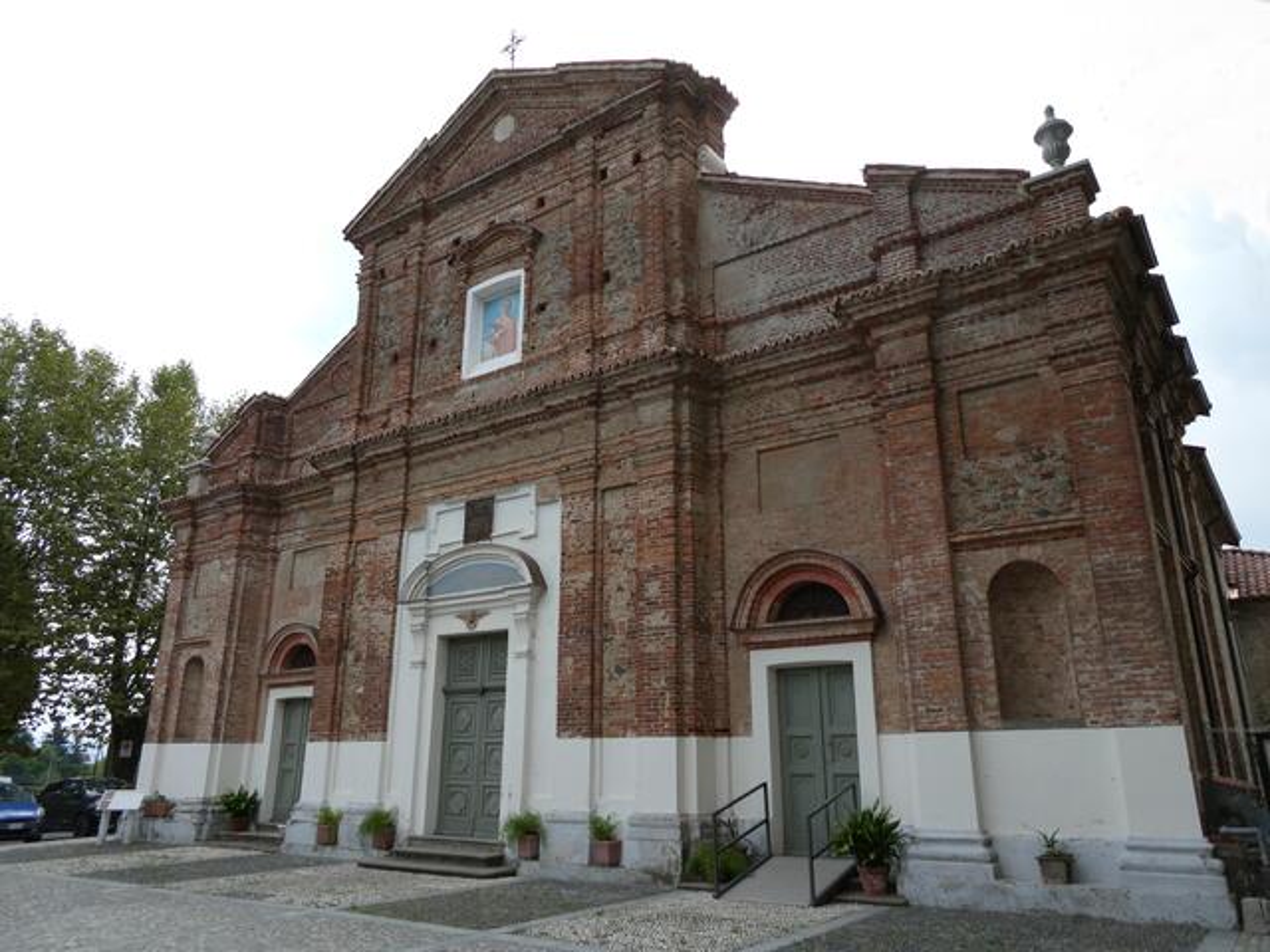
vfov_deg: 56.8
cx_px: 635
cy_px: 476
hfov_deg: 71.6
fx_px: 881
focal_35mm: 24
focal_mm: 4.3
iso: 80
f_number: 3.3
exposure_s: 1/640
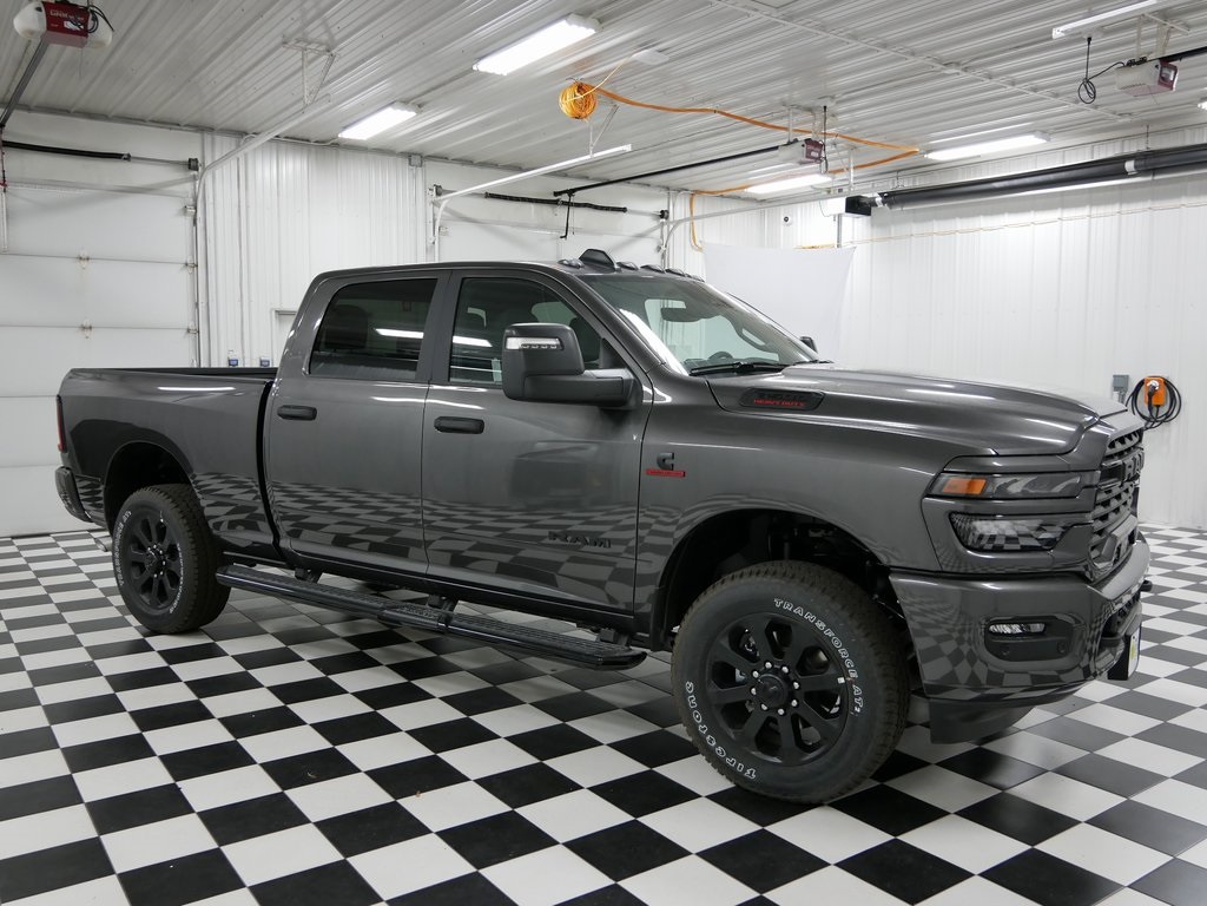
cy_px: 453
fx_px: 1046
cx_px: 604
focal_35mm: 30
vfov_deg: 46.8
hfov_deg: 60.0
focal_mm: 15
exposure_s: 1/60
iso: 500
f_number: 3.7
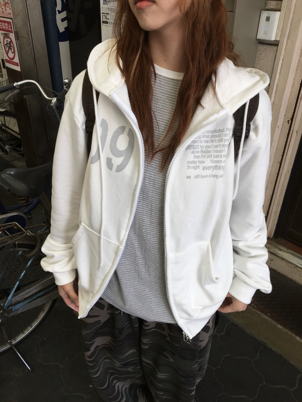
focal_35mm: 29
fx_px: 337
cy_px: 201
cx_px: 151
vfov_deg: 61.7
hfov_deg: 48.2
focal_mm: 4.15
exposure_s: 1/120
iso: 32
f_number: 2.2
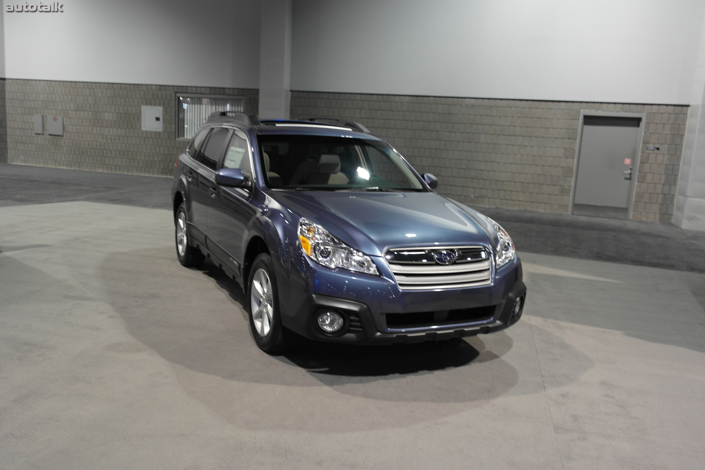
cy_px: 235
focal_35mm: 30
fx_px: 587
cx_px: 352
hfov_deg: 61.9
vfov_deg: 43.6
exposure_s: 1/20
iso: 400
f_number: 3.5
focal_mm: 20
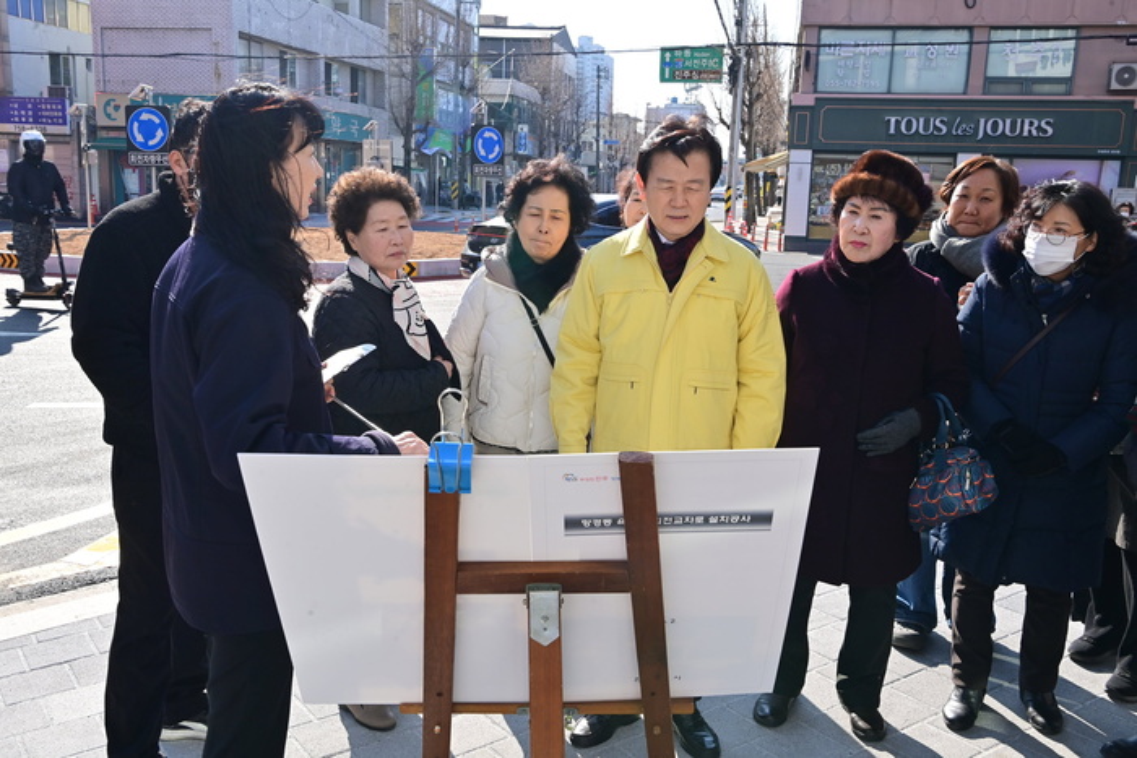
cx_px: 568
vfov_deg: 38.9
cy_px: 379
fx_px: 1074
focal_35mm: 34
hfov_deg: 55.8
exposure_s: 1/250
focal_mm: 34
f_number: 13
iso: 400
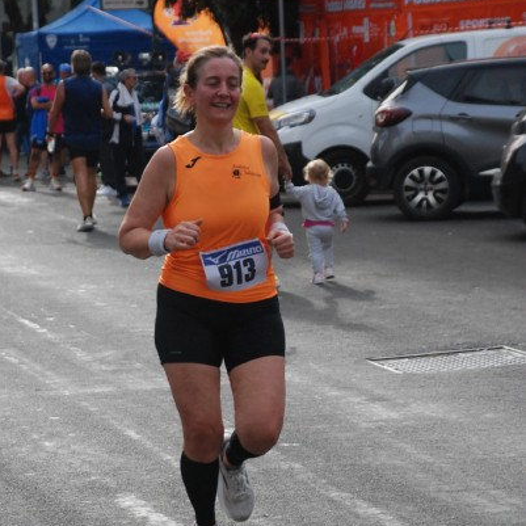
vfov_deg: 10.7
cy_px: 294
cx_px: 263
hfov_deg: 10.7
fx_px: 2796
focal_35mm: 163
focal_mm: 85
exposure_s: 1/1250
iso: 1000
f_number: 5.6
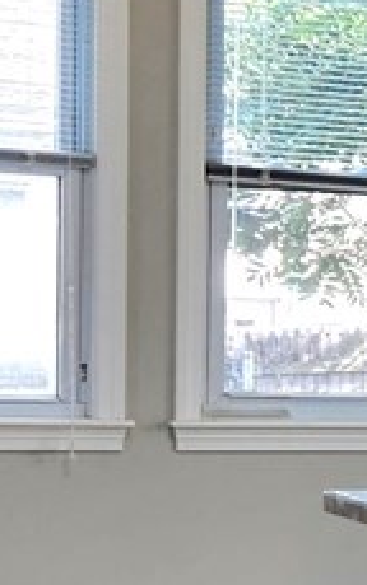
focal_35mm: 163
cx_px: 1093
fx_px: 2605
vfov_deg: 12.7
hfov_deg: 7.2
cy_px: 534
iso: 50
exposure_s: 1/120
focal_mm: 5.4
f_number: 1.8
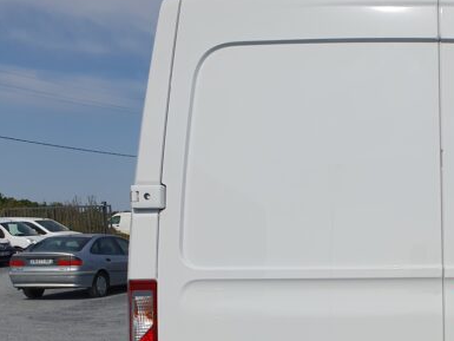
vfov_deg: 26.3
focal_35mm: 54
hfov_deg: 32.7
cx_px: 450
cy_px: 291
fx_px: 708
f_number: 2.4
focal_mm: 4.32
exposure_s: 1/5392
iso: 50
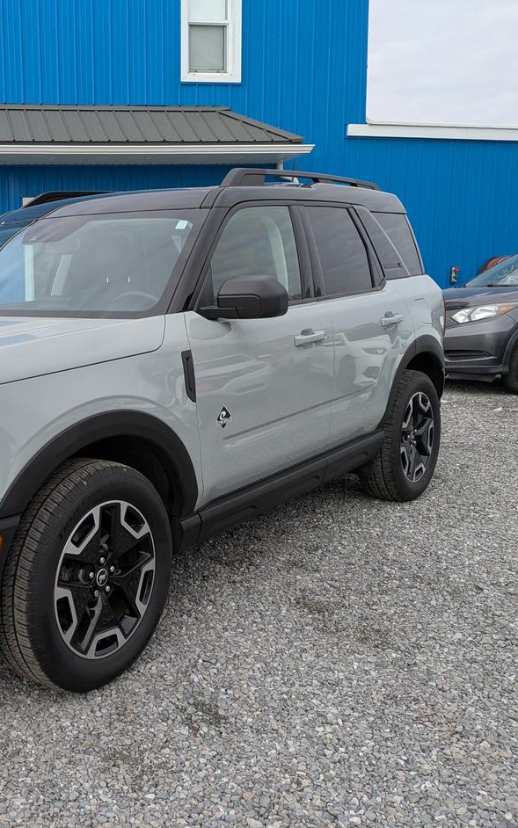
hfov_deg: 33.8
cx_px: 73
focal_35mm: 36
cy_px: 407
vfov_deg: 54.0
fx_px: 813
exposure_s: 1/1420
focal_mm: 5.43
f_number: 1.89
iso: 45
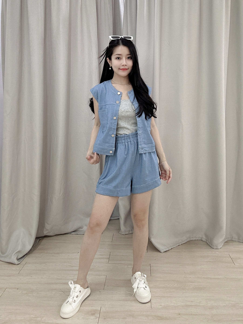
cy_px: 162
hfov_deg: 58.9
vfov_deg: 73.9
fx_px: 215
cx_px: 122
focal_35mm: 23
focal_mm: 2.69
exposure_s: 1/50
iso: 100
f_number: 1.9
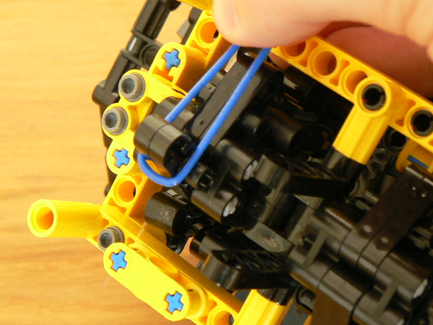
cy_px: 162
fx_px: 1163
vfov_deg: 15.9
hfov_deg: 21.1
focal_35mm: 93
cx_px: 216
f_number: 4
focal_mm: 11.4
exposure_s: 1.3
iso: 100
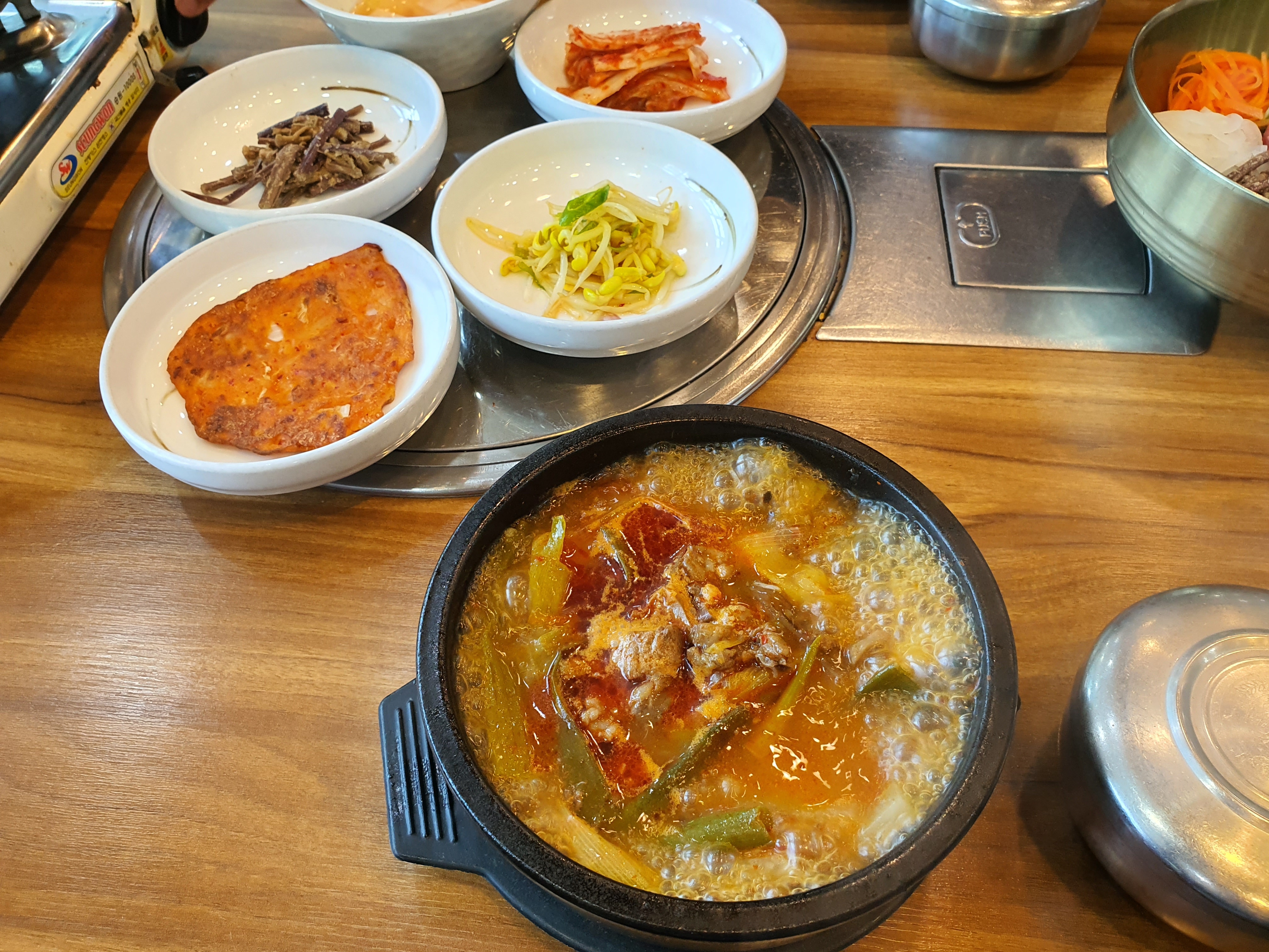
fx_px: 953
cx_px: 634
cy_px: 476
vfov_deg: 53.1
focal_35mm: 26
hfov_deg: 67.3
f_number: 2.4
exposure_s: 1/120
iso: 250
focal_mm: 4.3
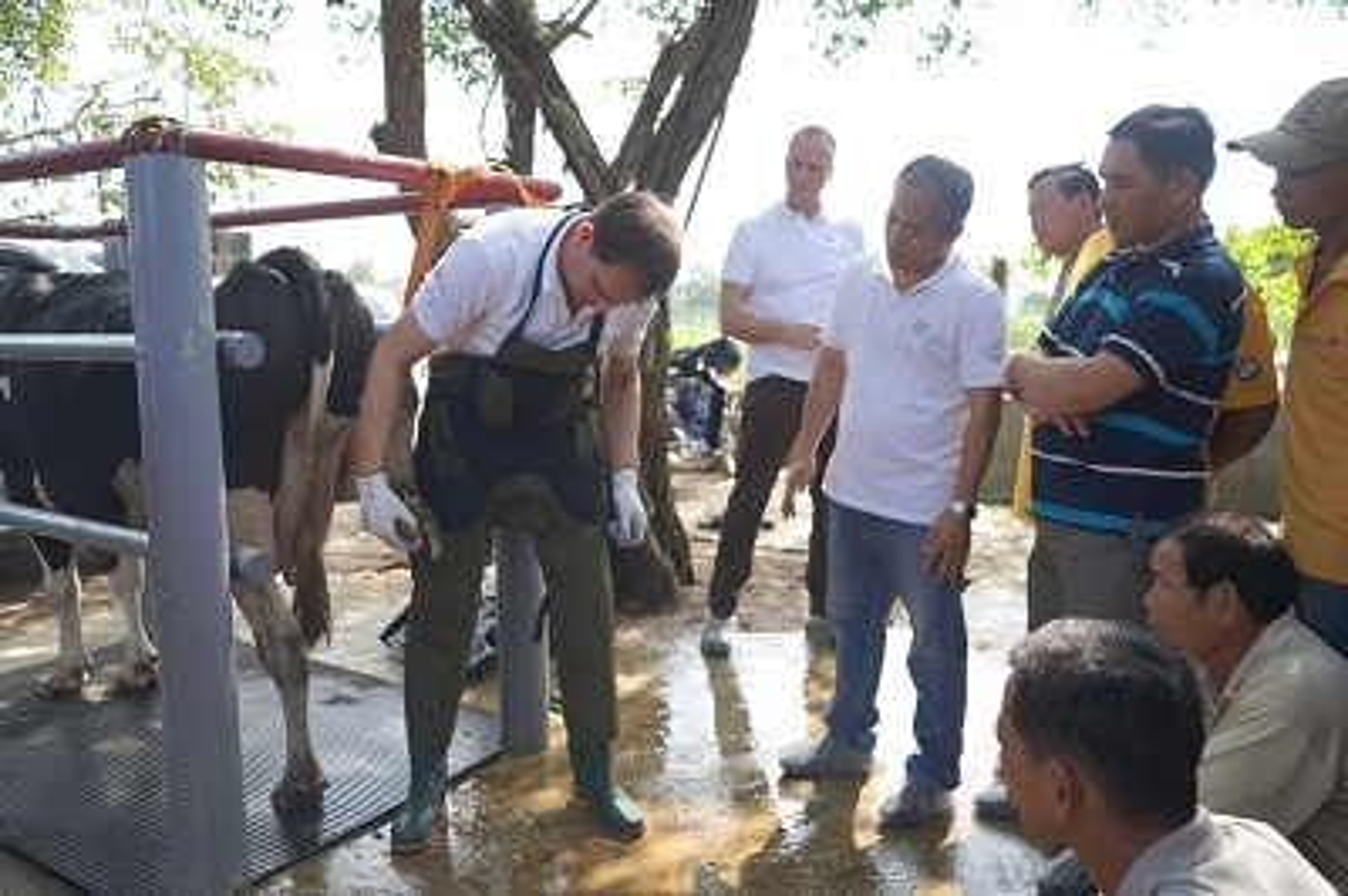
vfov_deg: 46.3
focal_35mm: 28
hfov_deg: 65.5
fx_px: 1048
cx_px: 674
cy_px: 448
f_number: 4
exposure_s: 1/200
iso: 100
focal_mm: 28
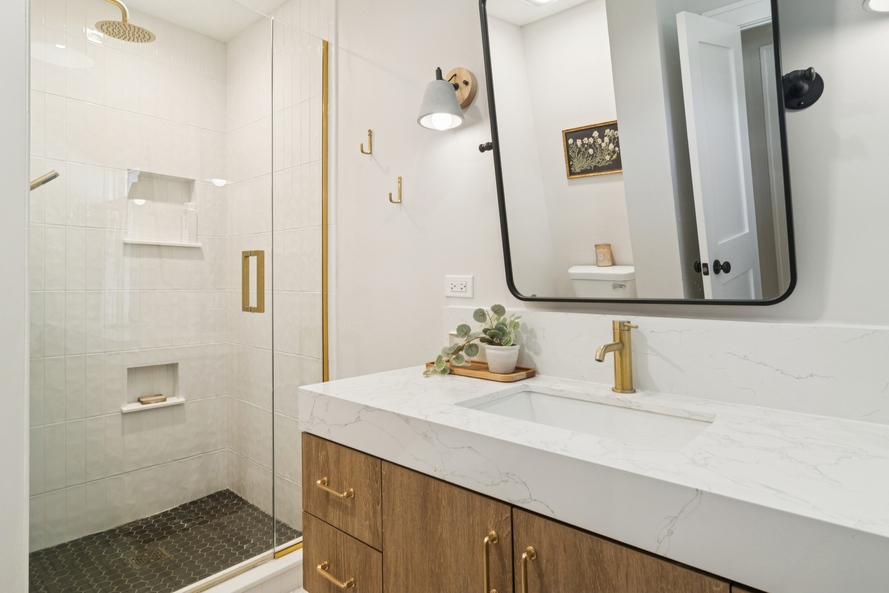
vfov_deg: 67.4
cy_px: 296
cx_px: 444
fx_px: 444
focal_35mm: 18
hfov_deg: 90.0
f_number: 8
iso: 200
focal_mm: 12
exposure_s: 1/5
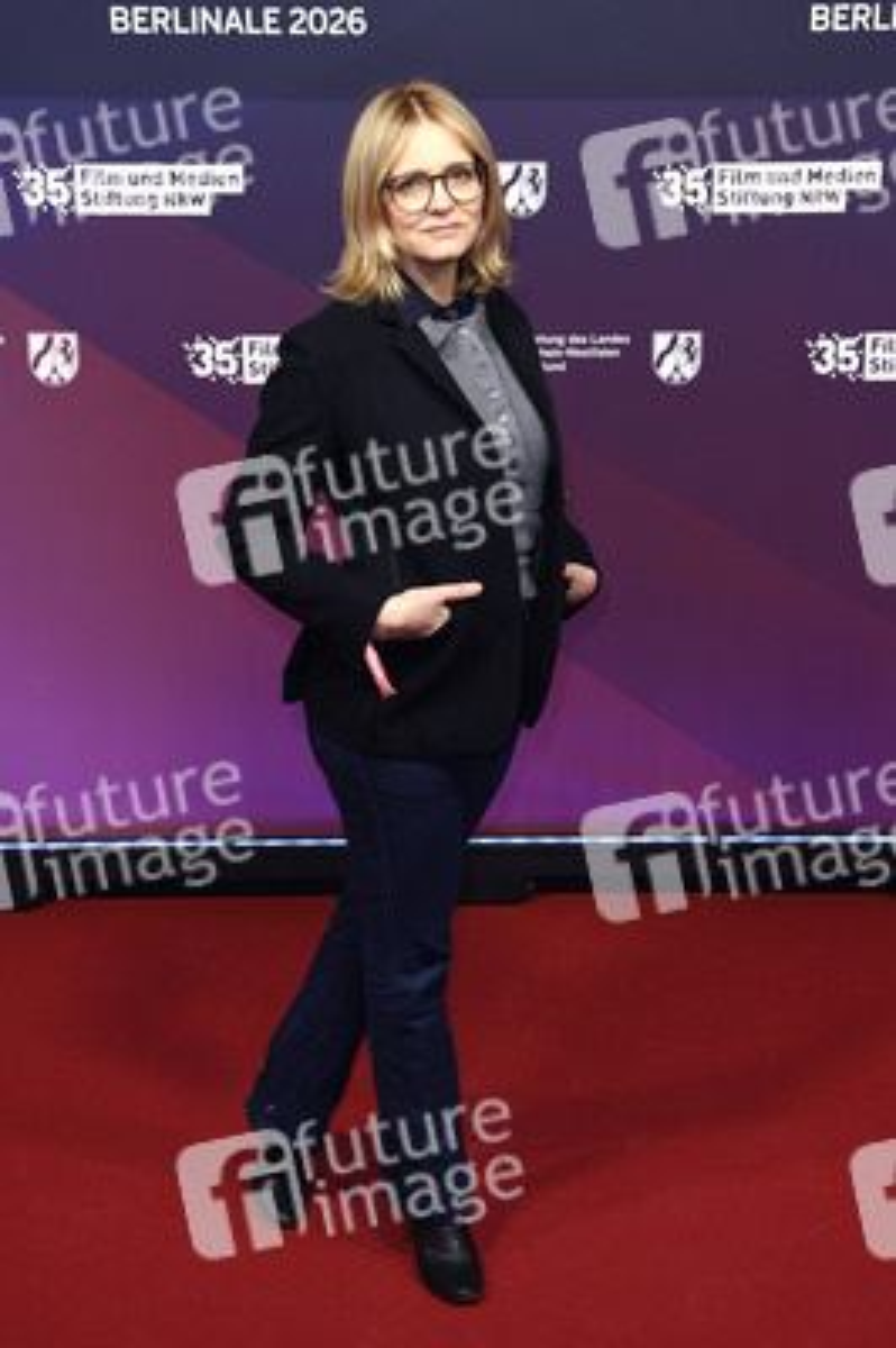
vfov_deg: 36.3
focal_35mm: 55
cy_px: 674
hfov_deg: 24.6
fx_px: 2057
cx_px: 448
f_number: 5
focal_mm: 55
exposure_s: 1/200
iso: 800
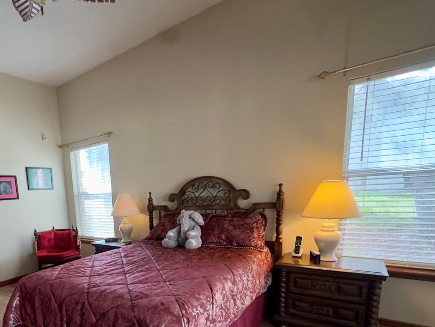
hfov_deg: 72.6
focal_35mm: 22
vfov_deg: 58.1
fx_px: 277
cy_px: 244
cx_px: 126
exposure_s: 1/60
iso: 320
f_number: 2.2
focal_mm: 2.22
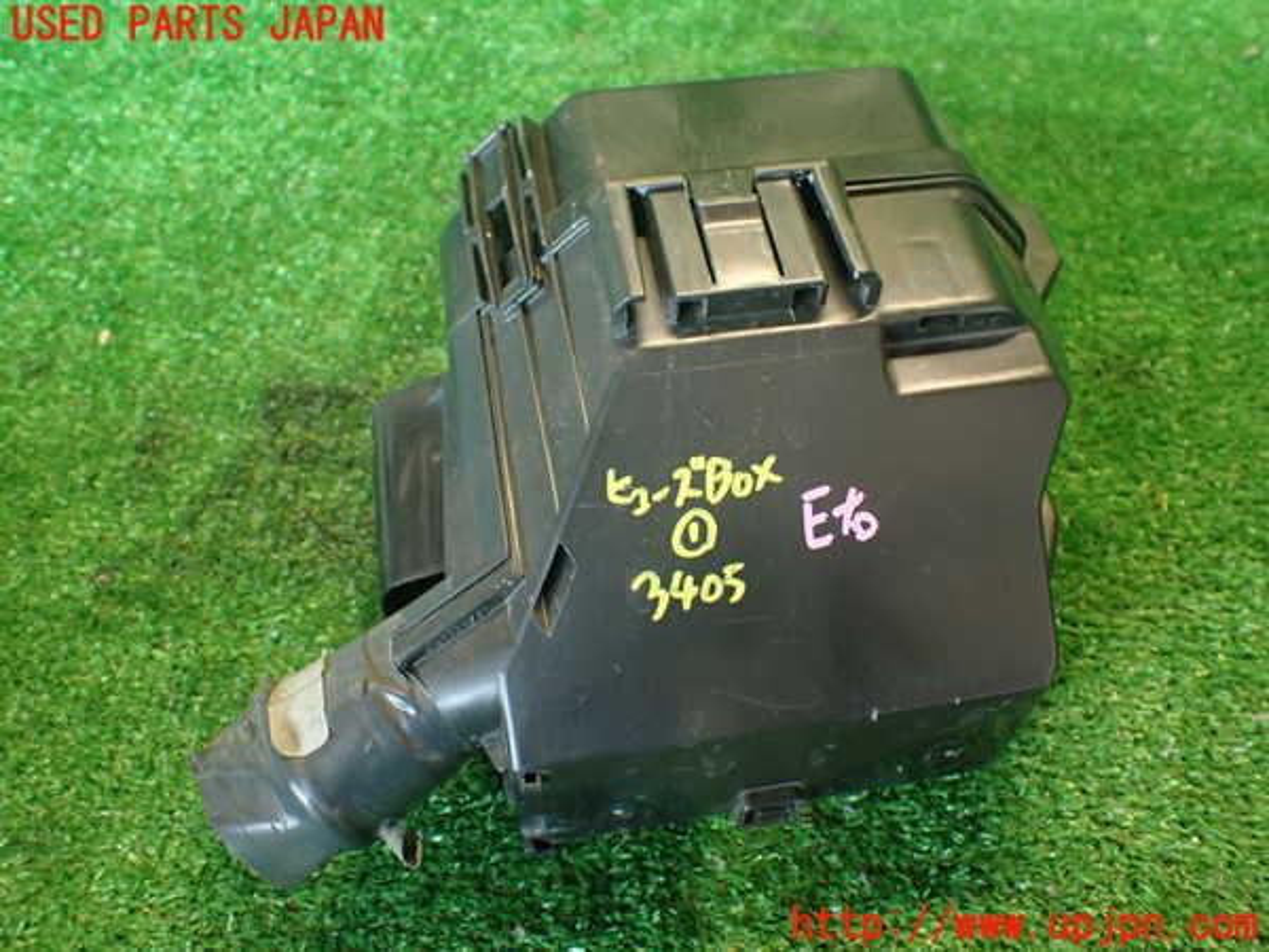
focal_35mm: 32
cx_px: 634
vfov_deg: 44.2
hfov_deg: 56.8
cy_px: 476
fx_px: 1173
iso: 320
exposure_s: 1/30
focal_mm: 5.79
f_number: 2.4
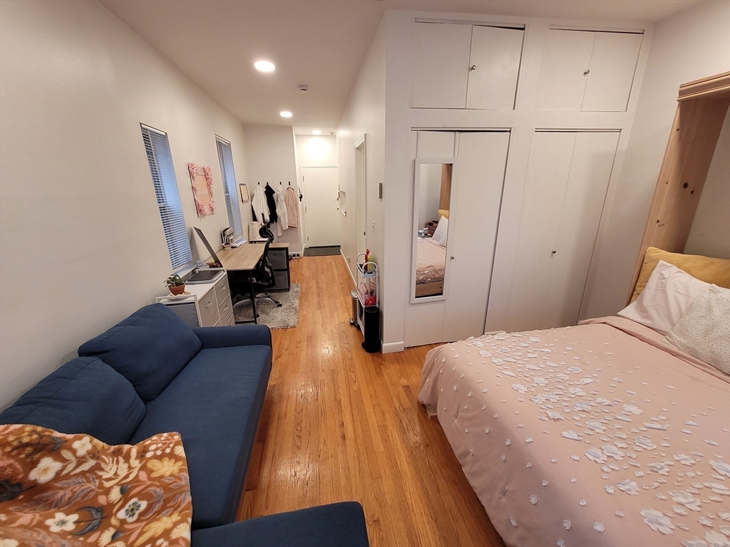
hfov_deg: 106.2
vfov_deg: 89.9
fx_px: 274
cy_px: 274
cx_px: 365
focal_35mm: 13
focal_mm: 1.74
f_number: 2.2
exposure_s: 1/60
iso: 160
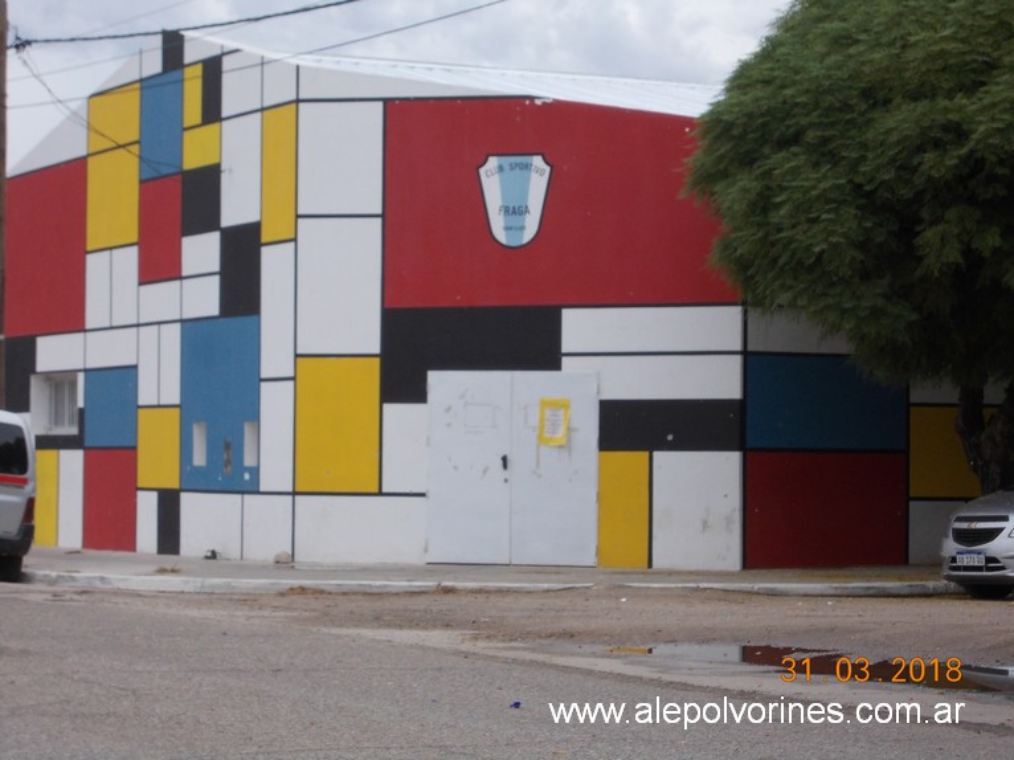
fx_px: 3309
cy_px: 380
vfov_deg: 13.1
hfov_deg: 17.4
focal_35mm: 113
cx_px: 507
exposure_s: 1/125
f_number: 5.8
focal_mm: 16
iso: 80
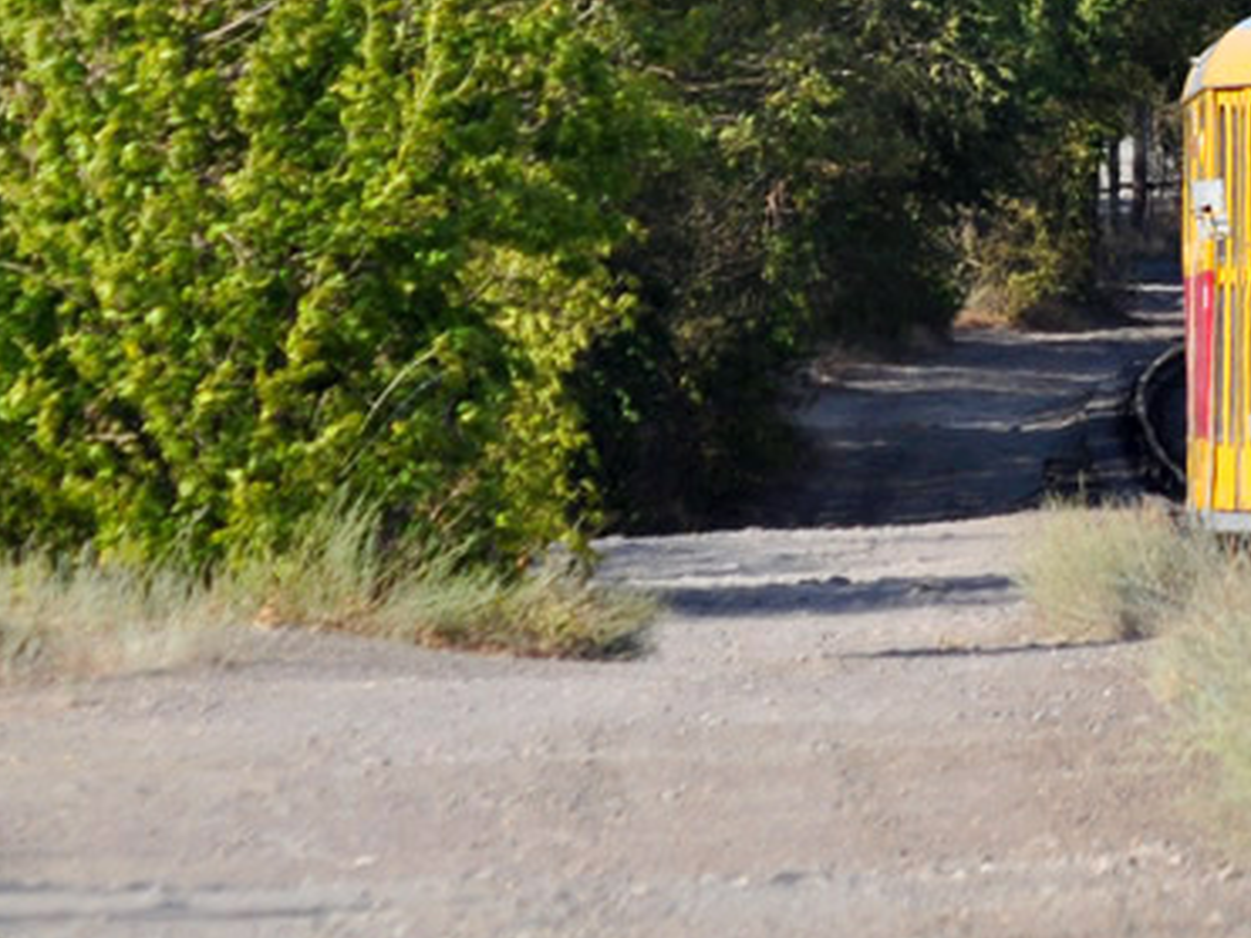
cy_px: -341
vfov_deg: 1.7
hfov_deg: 2.2
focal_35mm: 886
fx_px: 32009
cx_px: 1413
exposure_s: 1/500
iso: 200
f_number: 8
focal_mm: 190
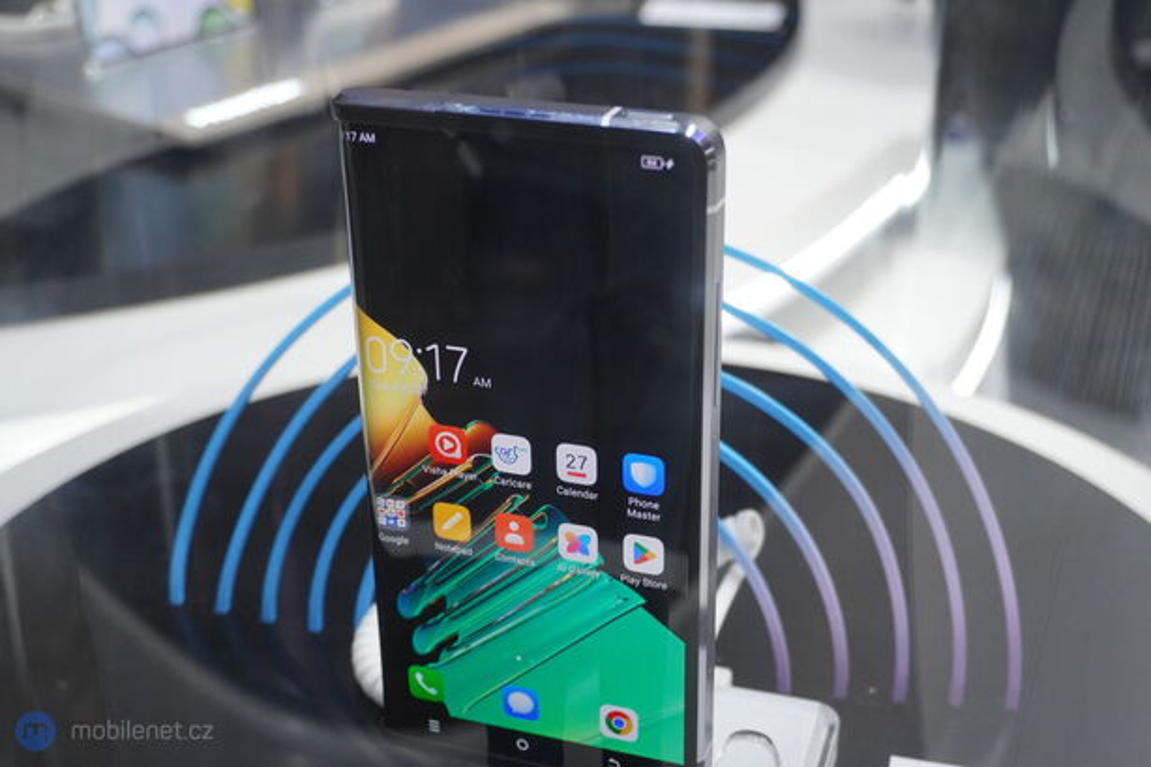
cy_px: 384
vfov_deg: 26.5
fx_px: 1630
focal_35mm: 51
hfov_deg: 38.9
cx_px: 576
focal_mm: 34
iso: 1000
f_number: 5
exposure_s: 1/160
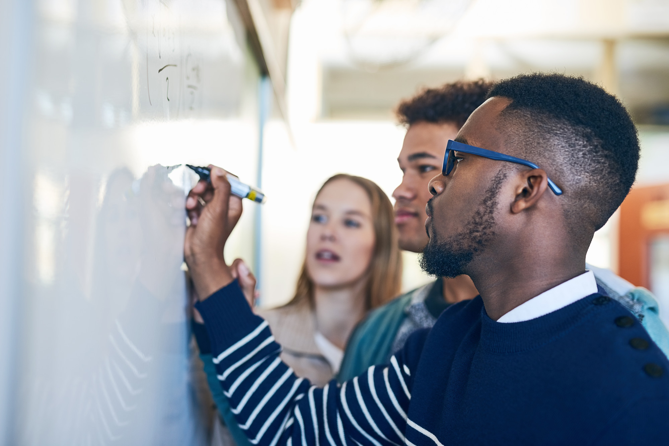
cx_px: 334
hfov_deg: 39.6
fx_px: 929
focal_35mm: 50
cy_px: 223
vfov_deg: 27.0
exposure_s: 1/160
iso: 250
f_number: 2
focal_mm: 50
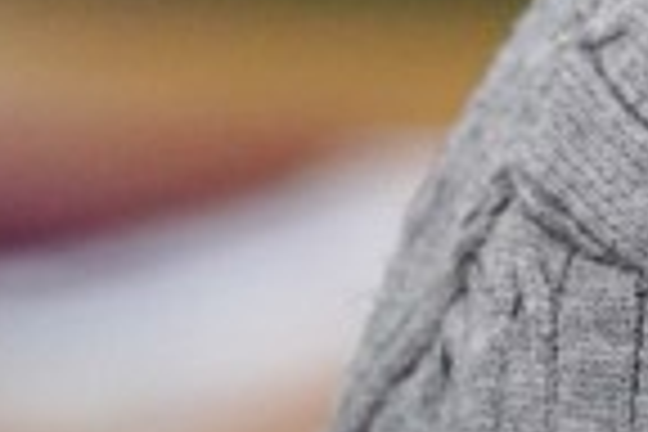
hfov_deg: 1.6
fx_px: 22462
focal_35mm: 1248
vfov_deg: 1.1
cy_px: -738
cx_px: 1894
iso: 4000
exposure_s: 1/250
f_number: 4
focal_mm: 200
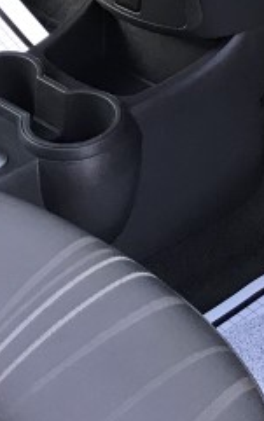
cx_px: 231
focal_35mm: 126
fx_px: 1448
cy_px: -187
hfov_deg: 10.4
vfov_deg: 15.4
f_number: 1.8
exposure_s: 1/30
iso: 25
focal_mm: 3.99
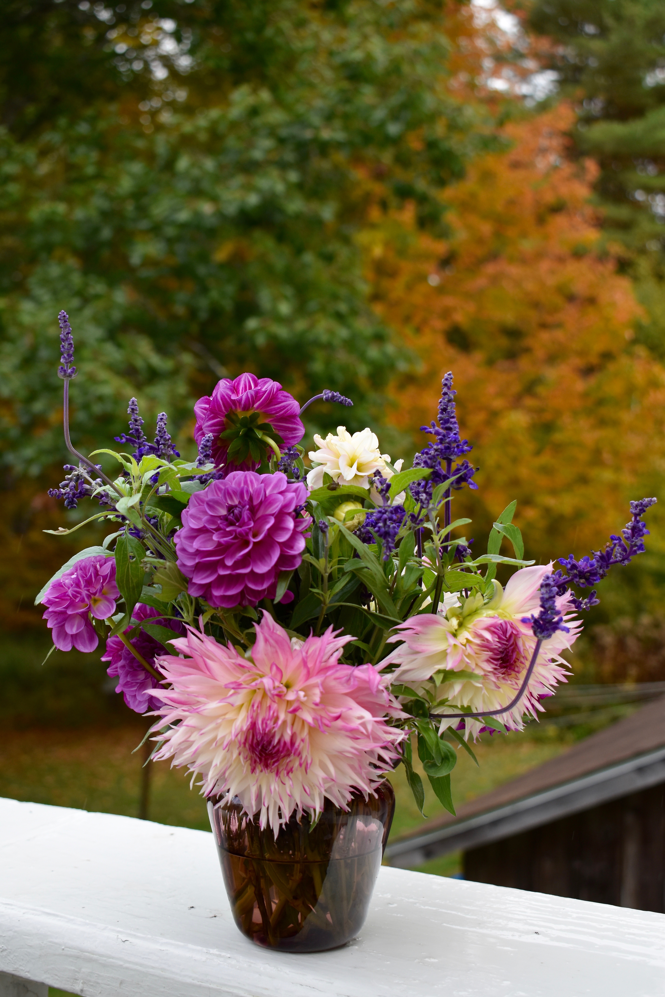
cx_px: 332
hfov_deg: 29.9
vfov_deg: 43.6
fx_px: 1247
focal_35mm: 45
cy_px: 498
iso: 360
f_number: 5.6
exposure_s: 1/250
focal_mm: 30
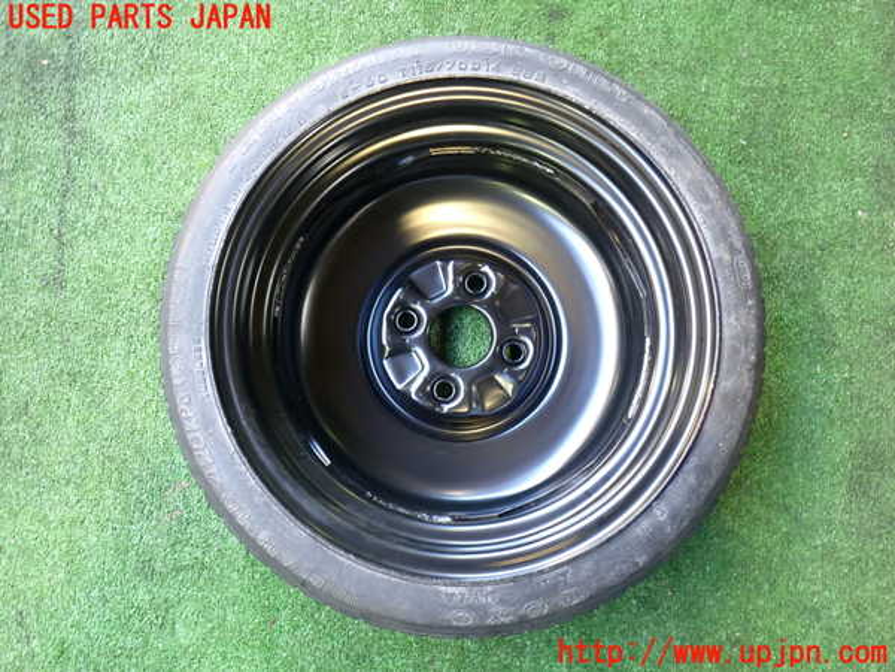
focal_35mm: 30
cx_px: 448
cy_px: 336
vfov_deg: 46.8
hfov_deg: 60.0
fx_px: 776
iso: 400
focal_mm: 5.4
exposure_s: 1/30
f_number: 2.3
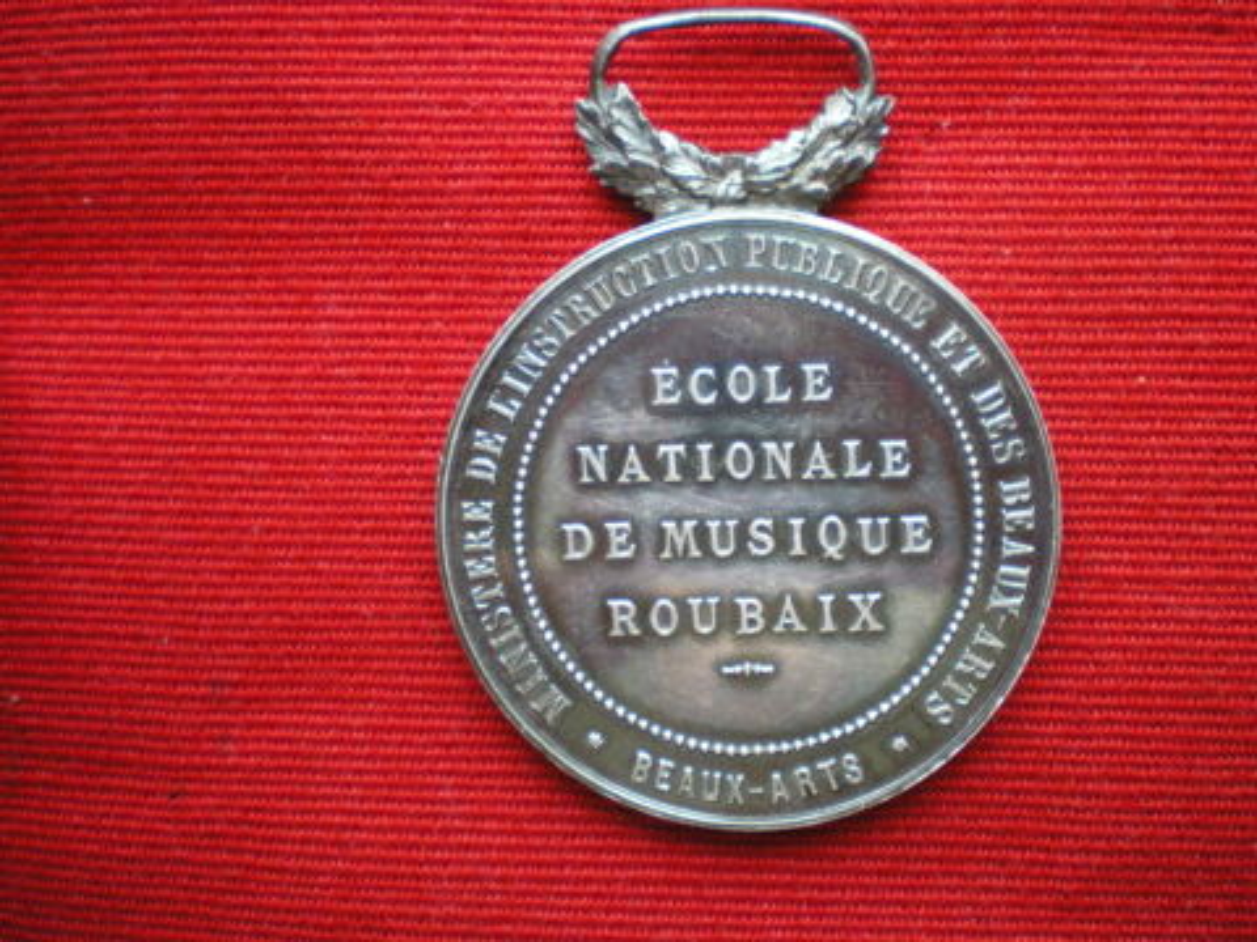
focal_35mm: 38
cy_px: 471
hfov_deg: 49.0
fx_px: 1380
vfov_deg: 37.7
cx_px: 628
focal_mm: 6.3
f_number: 3.1
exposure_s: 1/40
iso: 400
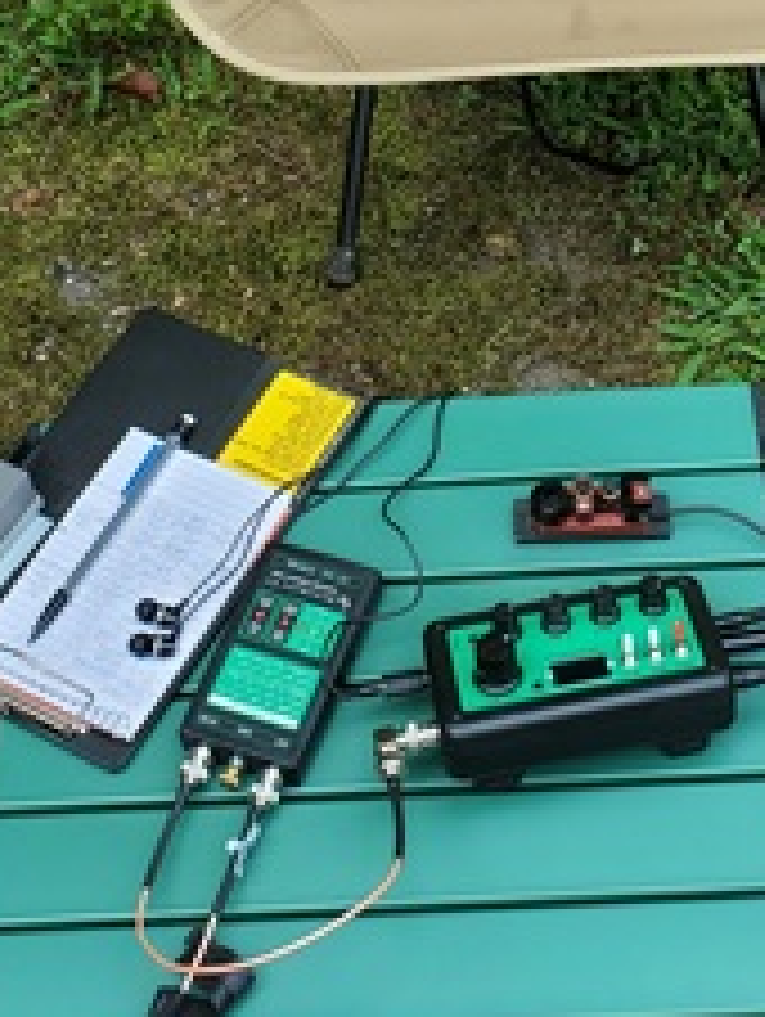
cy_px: 99
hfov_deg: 21.2
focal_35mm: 69
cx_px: 536
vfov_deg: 27.1
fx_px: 2029
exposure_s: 1/225
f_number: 2.4
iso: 50
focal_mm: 4.3
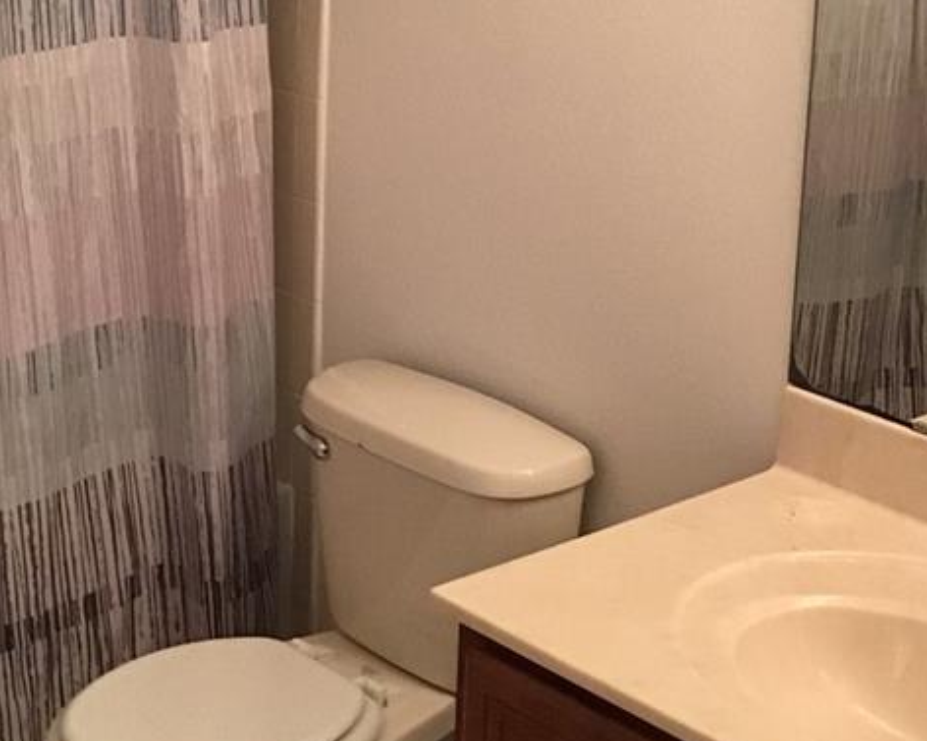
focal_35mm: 77
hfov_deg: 24.7
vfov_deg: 19.7
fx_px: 2111
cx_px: 564
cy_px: 157
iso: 125
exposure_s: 1/30
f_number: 2.4
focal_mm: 3.3
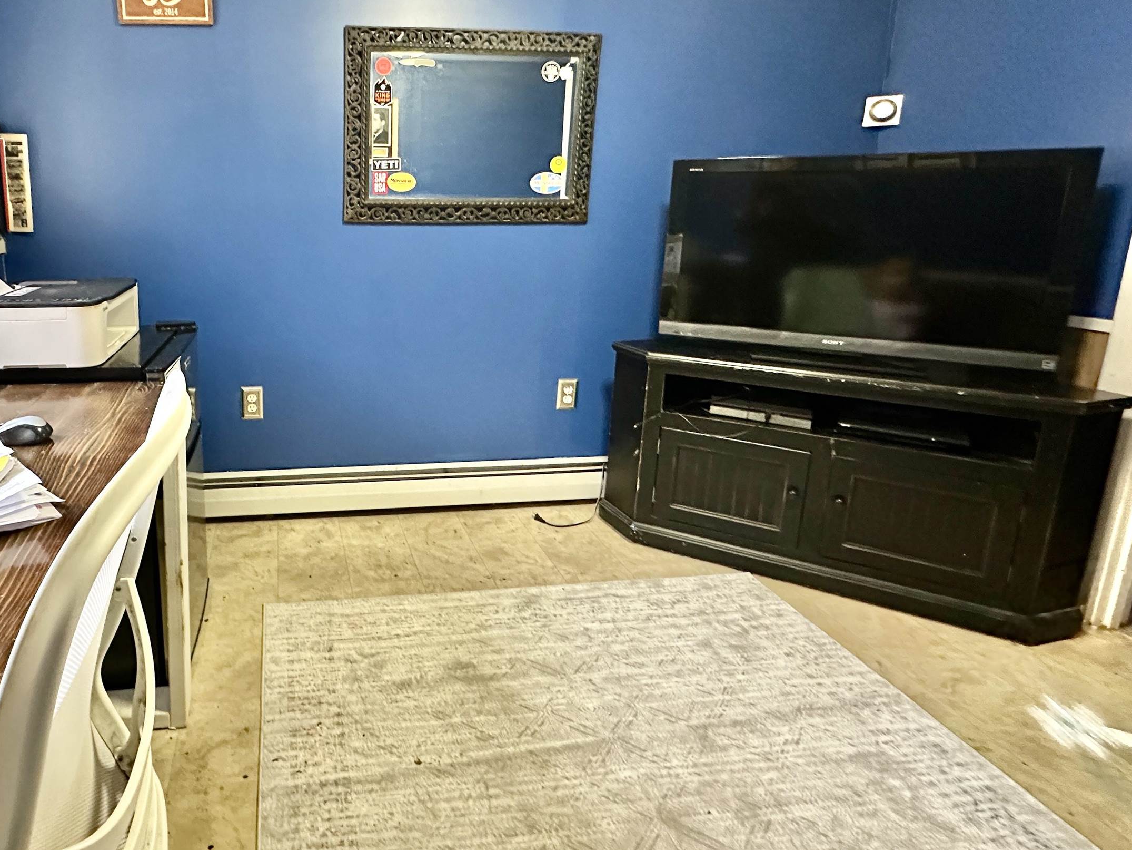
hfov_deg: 78.0
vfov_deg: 65.1
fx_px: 654
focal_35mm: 20
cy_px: 325
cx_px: 341
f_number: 2.2
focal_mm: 2.22
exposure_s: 1/40
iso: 800
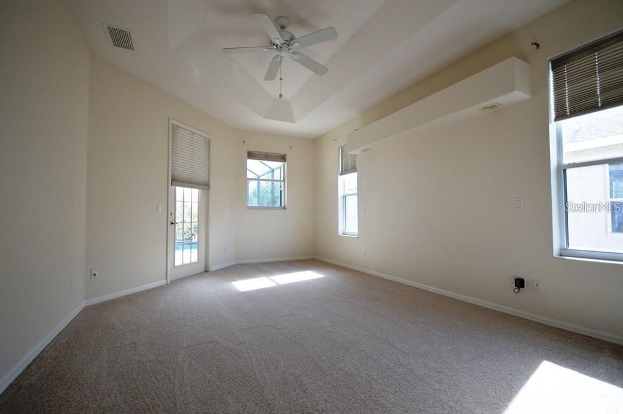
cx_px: 312
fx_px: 259
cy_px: 207
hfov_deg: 100.4
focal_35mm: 15
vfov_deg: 77.2
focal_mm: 10
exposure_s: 1/125
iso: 400
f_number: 5.6
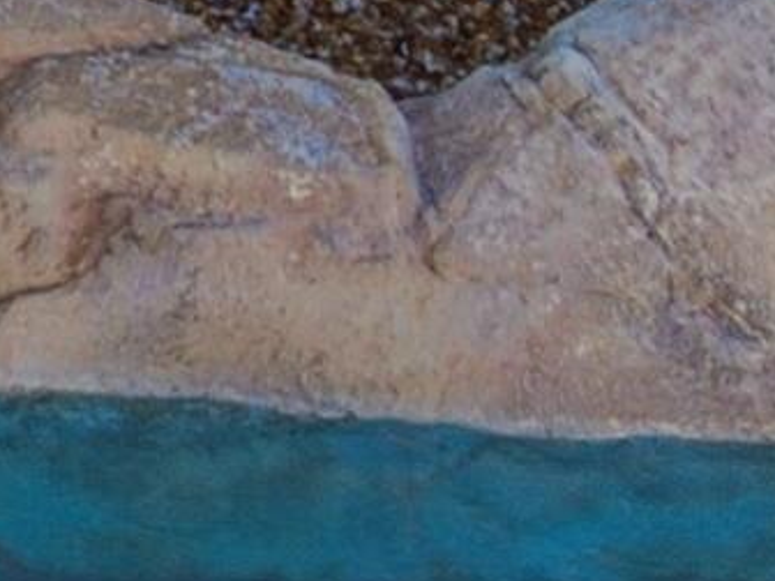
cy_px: -973
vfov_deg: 5.2
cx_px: -2676
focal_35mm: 275
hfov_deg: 5.8
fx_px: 6157
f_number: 6.3
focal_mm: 32
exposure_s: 1/8000
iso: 500
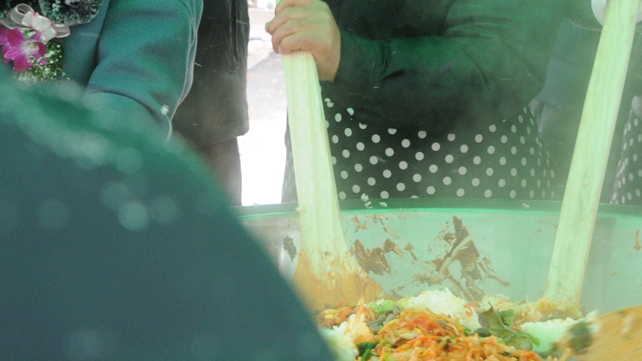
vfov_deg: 11.2
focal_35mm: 106
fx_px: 1805
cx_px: 335
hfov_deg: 20.2
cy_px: -91
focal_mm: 26
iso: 500
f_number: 6.3
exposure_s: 1/160
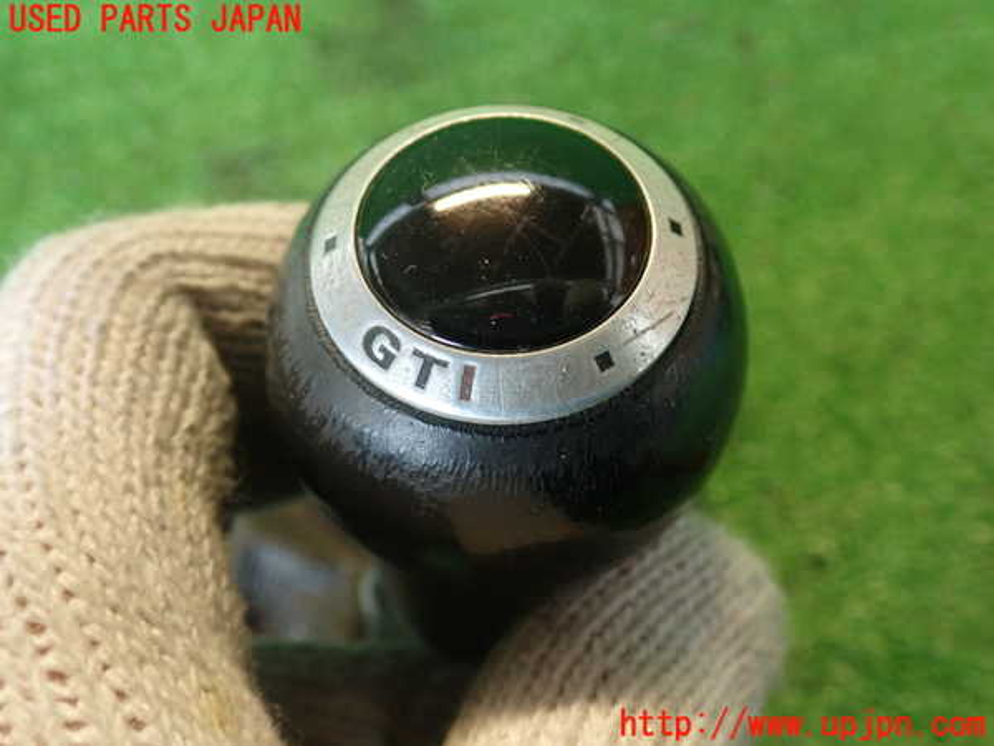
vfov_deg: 44.2
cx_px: 497
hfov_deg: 56.8
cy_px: 373
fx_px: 919
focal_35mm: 32
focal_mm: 5.79
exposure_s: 1/30
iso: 320
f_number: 2.4
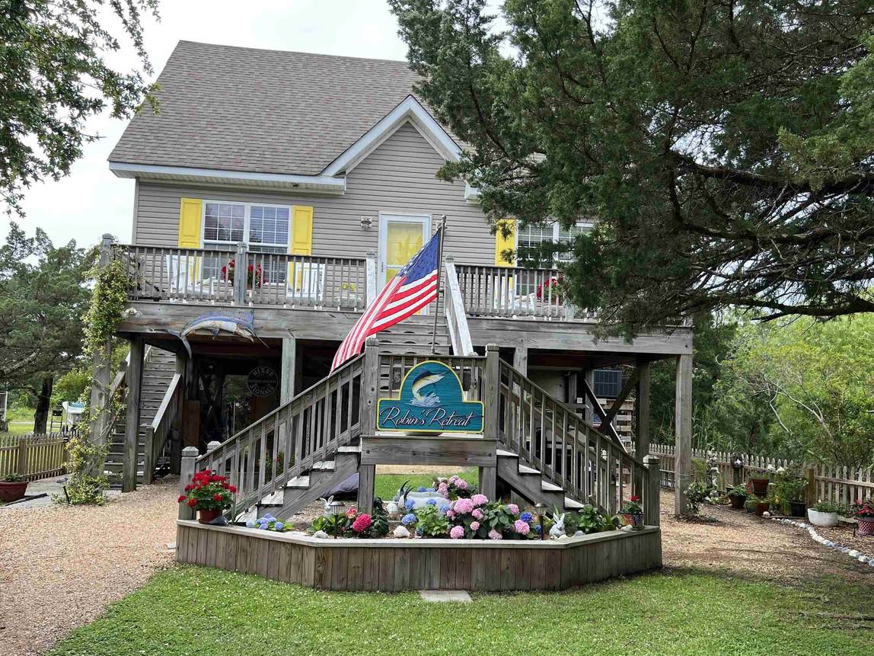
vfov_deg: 48.2
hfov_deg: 61.7
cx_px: 439
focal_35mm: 29
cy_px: 360
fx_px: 732
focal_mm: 5.7
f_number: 1.5
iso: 50
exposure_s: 1/974
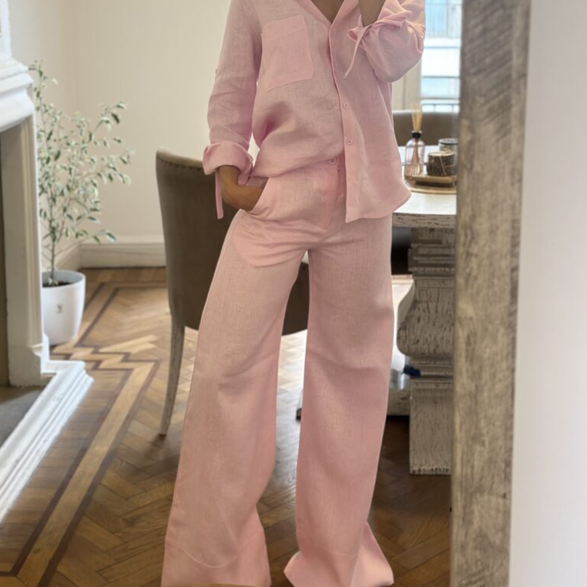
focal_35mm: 57
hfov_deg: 30.0
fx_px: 1094
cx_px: 293
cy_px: 210
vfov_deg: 29.9
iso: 160
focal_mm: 6.86
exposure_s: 1/60
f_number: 1.78
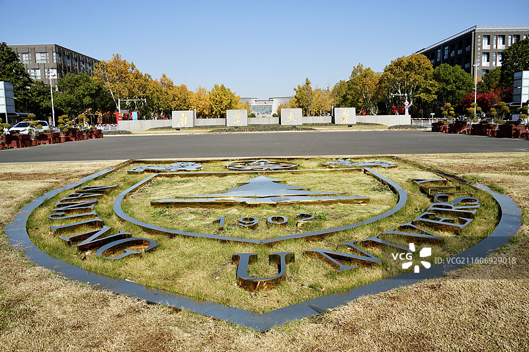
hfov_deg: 65.5
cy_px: 176
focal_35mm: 28
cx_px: 264
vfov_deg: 46.4
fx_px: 411
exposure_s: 1/200
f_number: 10
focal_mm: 28
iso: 100
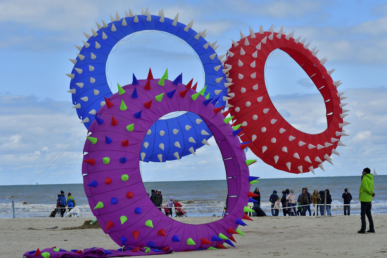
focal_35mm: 105
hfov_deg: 19.5
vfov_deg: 13.0
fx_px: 1129
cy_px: 129
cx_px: 194
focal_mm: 70
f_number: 11
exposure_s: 1/250
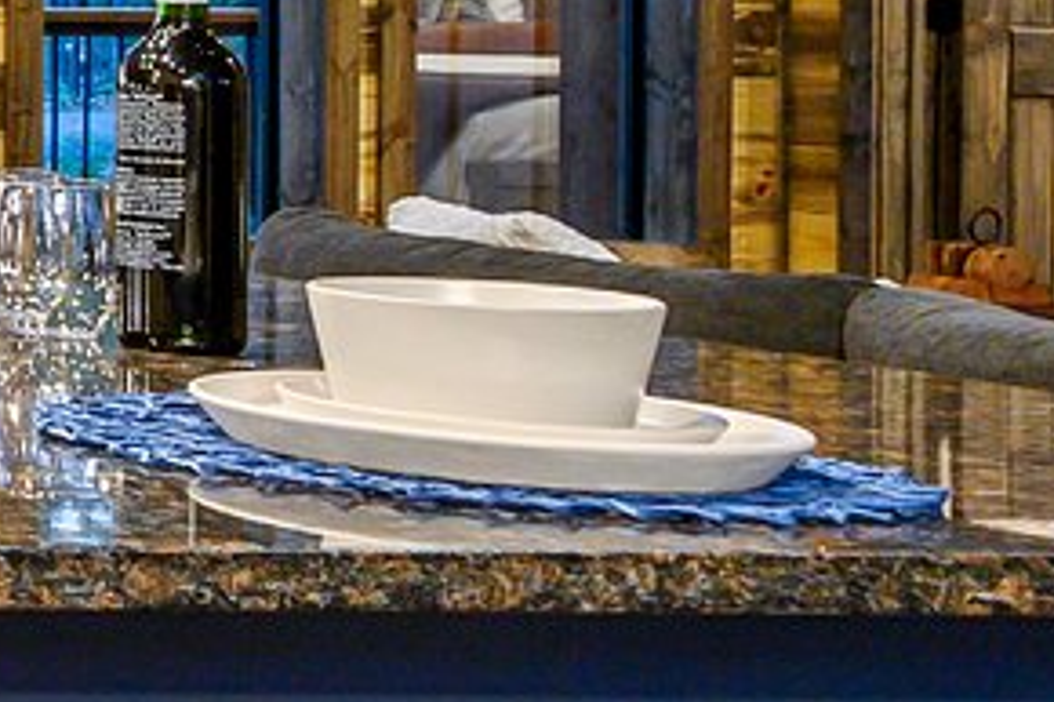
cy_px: -62
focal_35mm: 99
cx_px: -2152
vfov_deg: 13.5
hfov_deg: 11.3
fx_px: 2897
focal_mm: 14
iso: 200
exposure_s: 1/4
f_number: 9
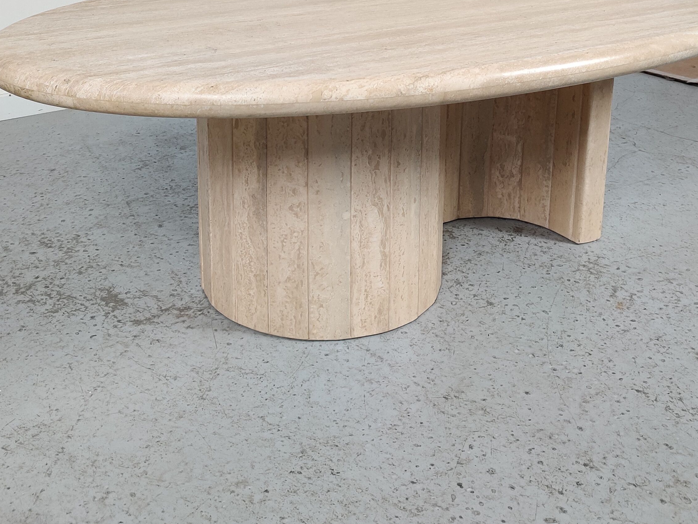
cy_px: 84
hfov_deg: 39.6
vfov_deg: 29.4
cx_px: 311
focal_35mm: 48
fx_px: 968
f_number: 1.65
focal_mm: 4.75
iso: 200
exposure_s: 1/100
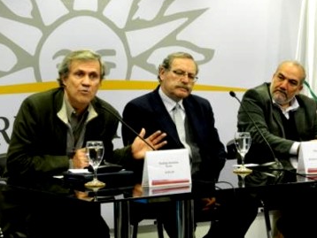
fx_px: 1054
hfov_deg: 17.1
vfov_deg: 12.9
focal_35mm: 115
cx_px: 176
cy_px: 127
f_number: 4.5
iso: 400
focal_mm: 18.6
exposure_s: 1/25
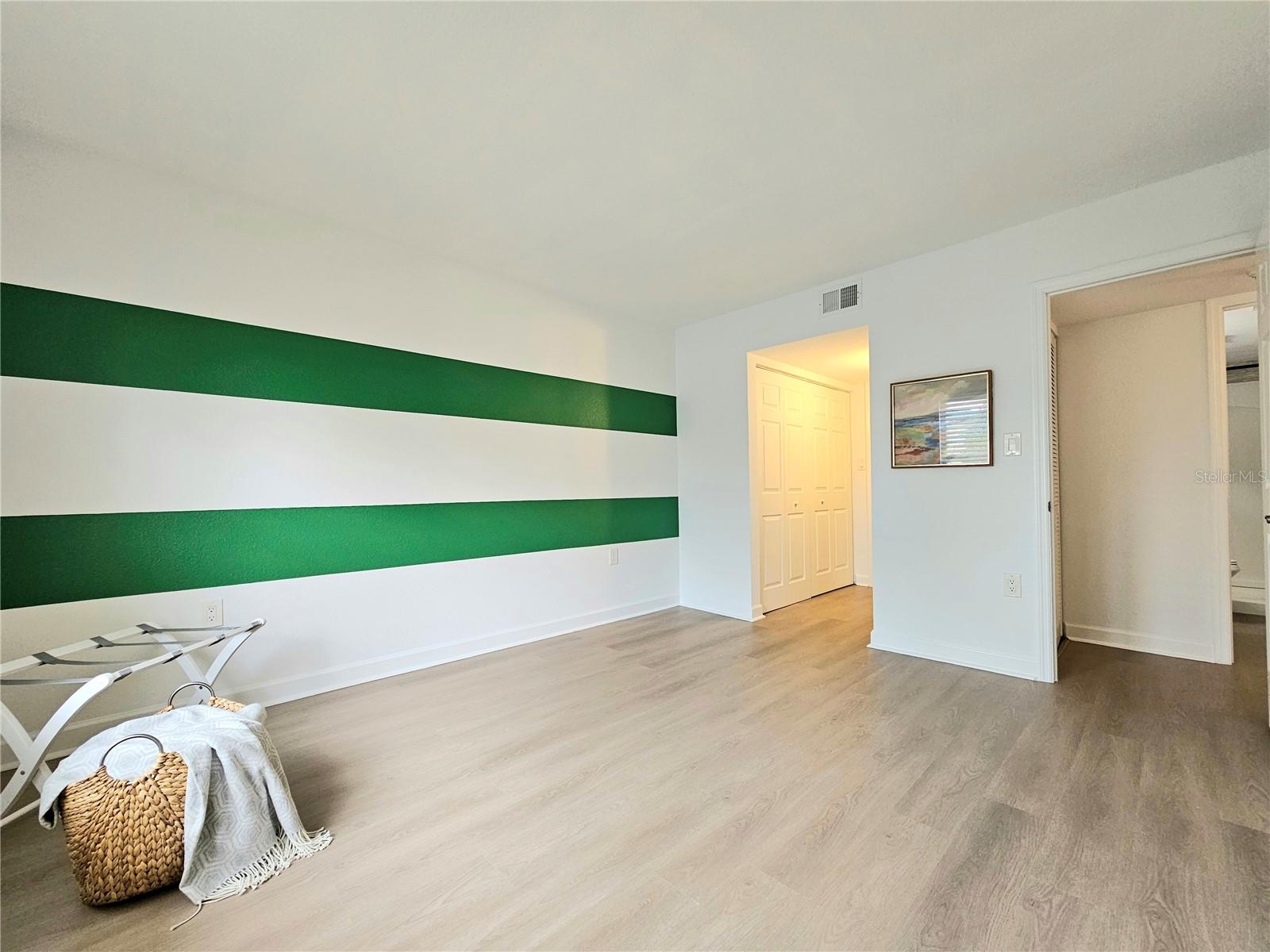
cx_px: 635
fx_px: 477
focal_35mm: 13
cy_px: 476
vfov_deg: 89.9
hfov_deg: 106.2
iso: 125
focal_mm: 2.2
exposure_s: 1/60.2
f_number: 2.2
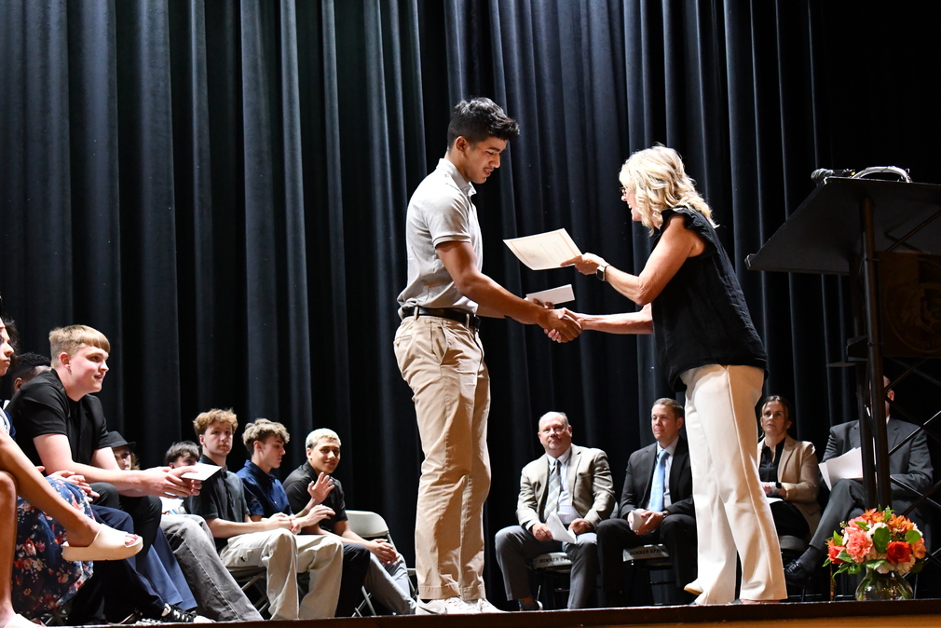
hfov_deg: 27.7
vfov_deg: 18.7
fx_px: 1909
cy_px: 312
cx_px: 467
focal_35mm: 73
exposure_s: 1/60
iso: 6400
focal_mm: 48
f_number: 5.3
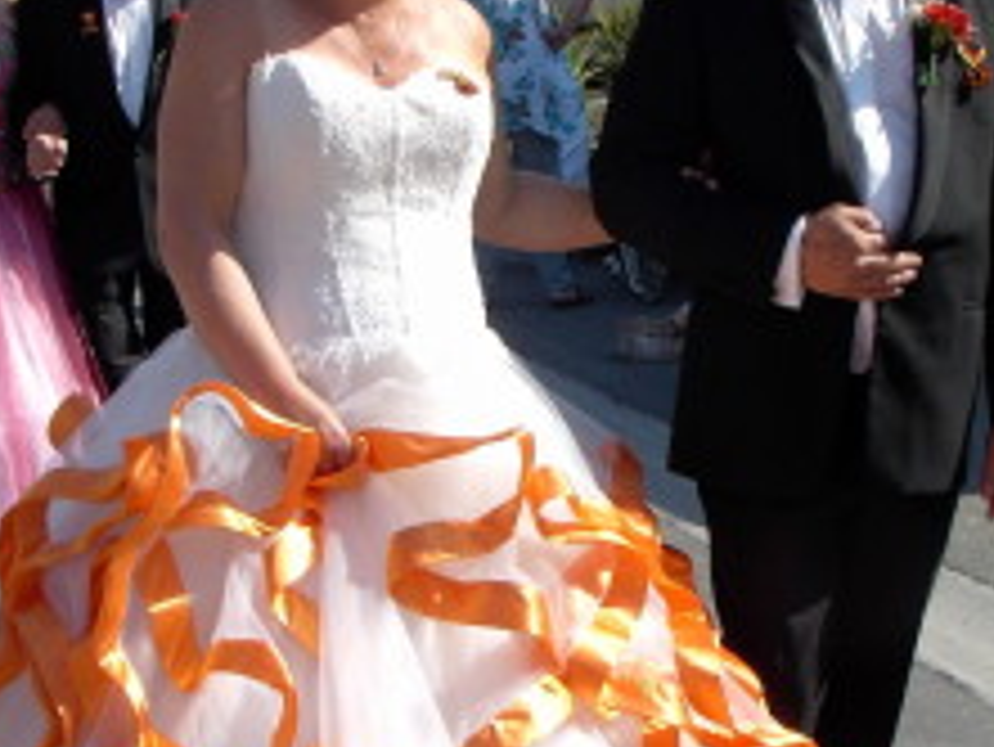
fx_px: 3247
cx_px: 531
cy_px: 428
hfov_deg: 17.4
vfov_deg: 13.1
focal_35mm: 113
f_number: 5
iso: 70
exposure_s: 1/300
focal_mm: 8
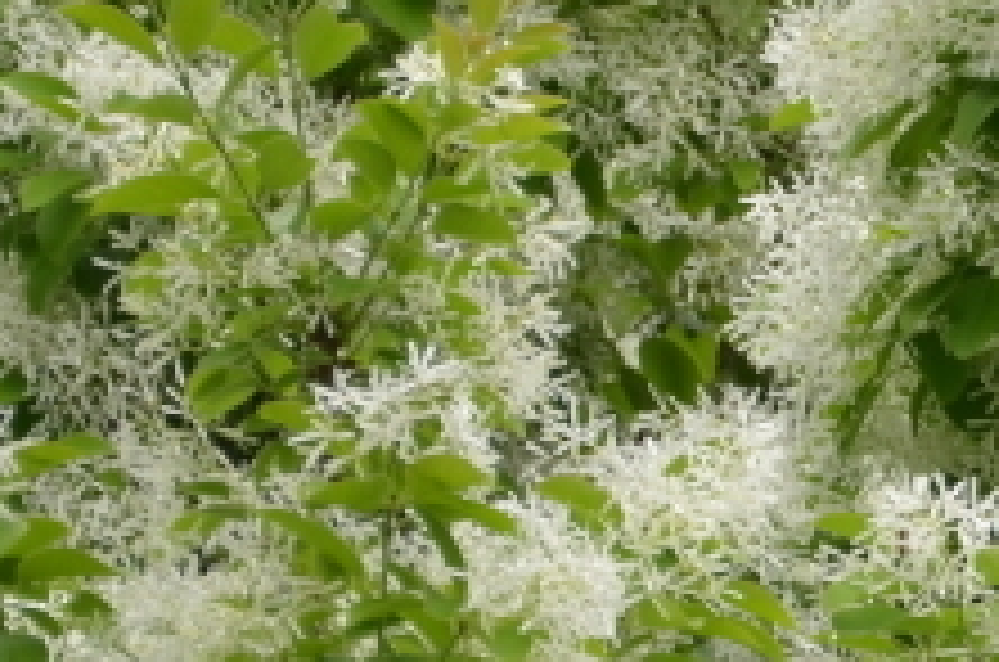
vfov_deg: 2.2
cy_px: 527
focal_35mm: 623
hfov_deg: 3.3
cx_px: 1620
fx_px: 17251
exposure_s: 1/250
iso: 140
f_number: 5.6
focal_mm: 90
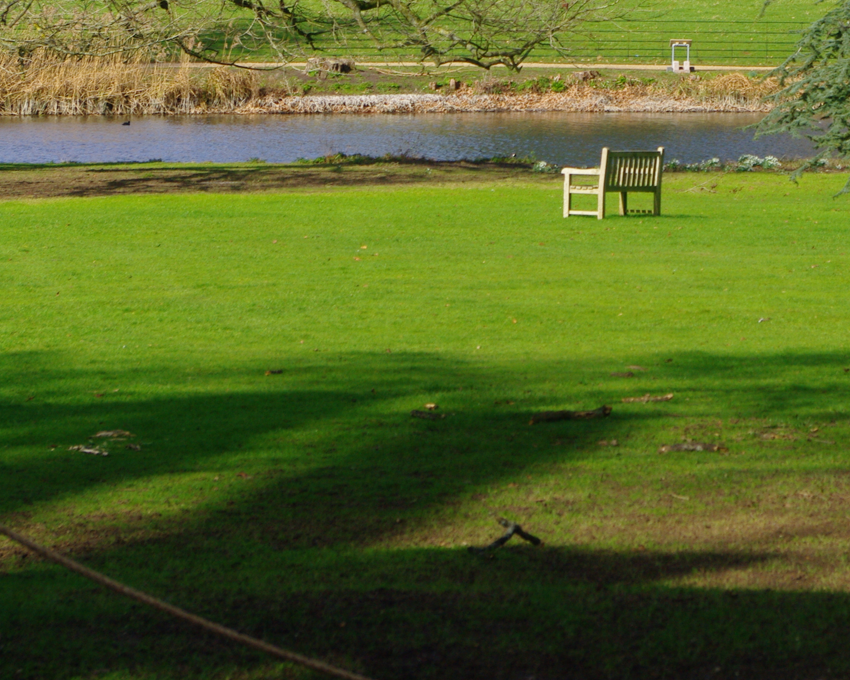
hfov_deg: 11.1
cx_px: 688
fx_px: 4352
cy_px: 111
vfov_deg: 8.9
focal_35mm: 173
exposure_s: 1/250
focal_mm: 55
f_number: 9.5
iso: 200
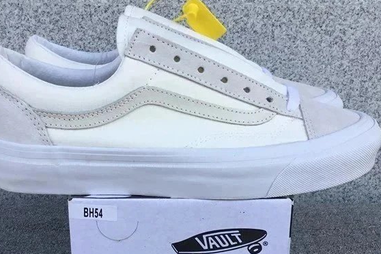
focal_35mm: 52
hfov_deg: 38.2
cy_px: 175
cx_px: 190
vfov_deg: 25.8
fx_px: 550
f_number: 2.4
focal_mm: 3.3
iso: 25
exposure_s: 1/354
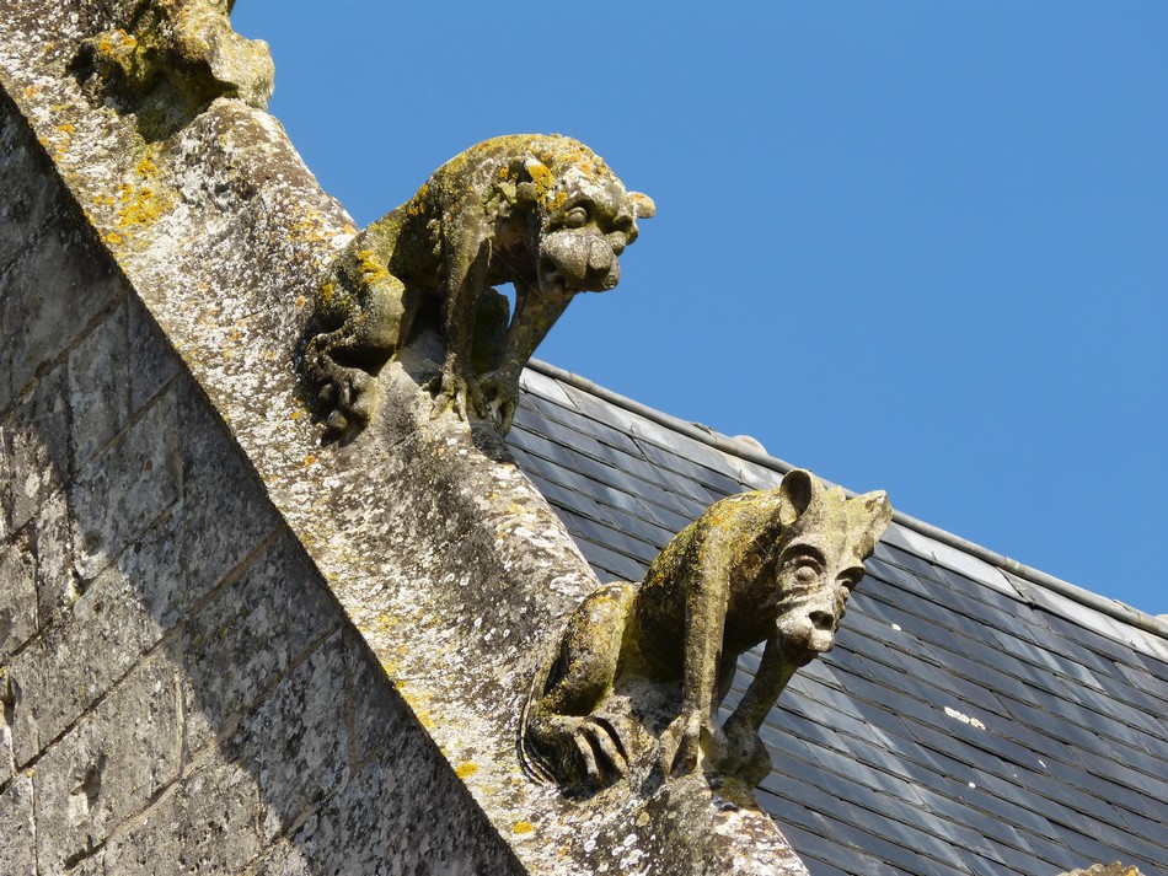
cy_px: 438
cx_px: 584
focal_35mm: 418
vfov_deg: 3.6
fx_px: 14108
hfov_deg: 4.7
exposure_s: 1/500
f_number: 4.3
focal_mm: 75.2
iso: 100
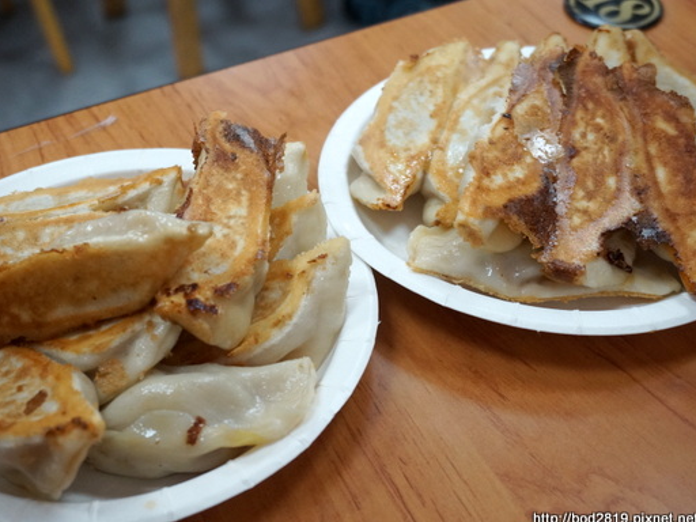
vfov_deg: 29.9
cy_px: 256
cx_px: 318
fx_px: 977
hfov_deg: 39.2
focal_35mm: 49
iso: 800
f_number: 4.5
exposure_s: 1/60
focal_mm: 27
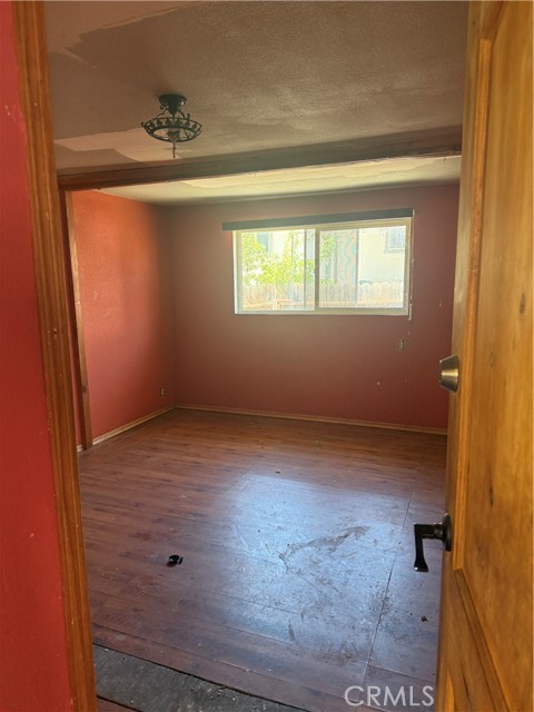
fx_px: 494
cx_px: 267
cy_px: 356
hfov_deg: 56.8
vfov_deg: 71.6
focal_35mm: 24
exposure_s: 1/70
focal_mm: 6.76
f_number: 1.78
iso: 200
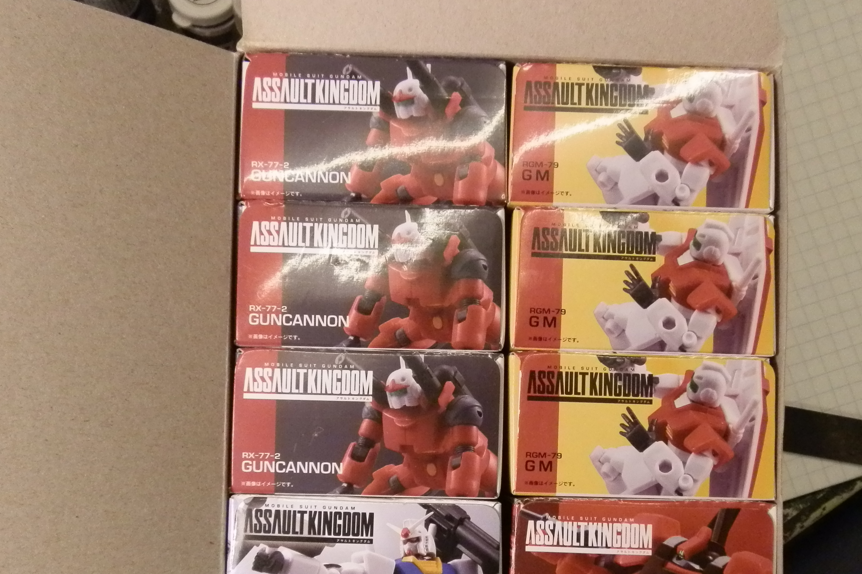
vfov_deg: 32.2
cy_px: 407
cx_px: 468
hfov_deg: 47.4
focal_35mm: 41
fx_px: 982
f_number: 3.1
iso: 400
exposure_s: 1/80
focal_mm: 5
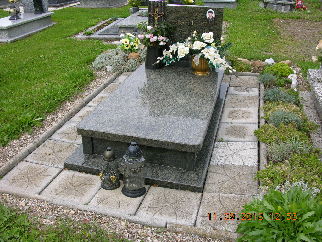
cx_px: 161
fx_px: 326
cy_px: 121
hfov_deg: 52.6
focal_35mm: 35
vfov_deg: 40.7
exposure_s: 1/164
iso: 50
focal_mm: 8.9
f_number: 5
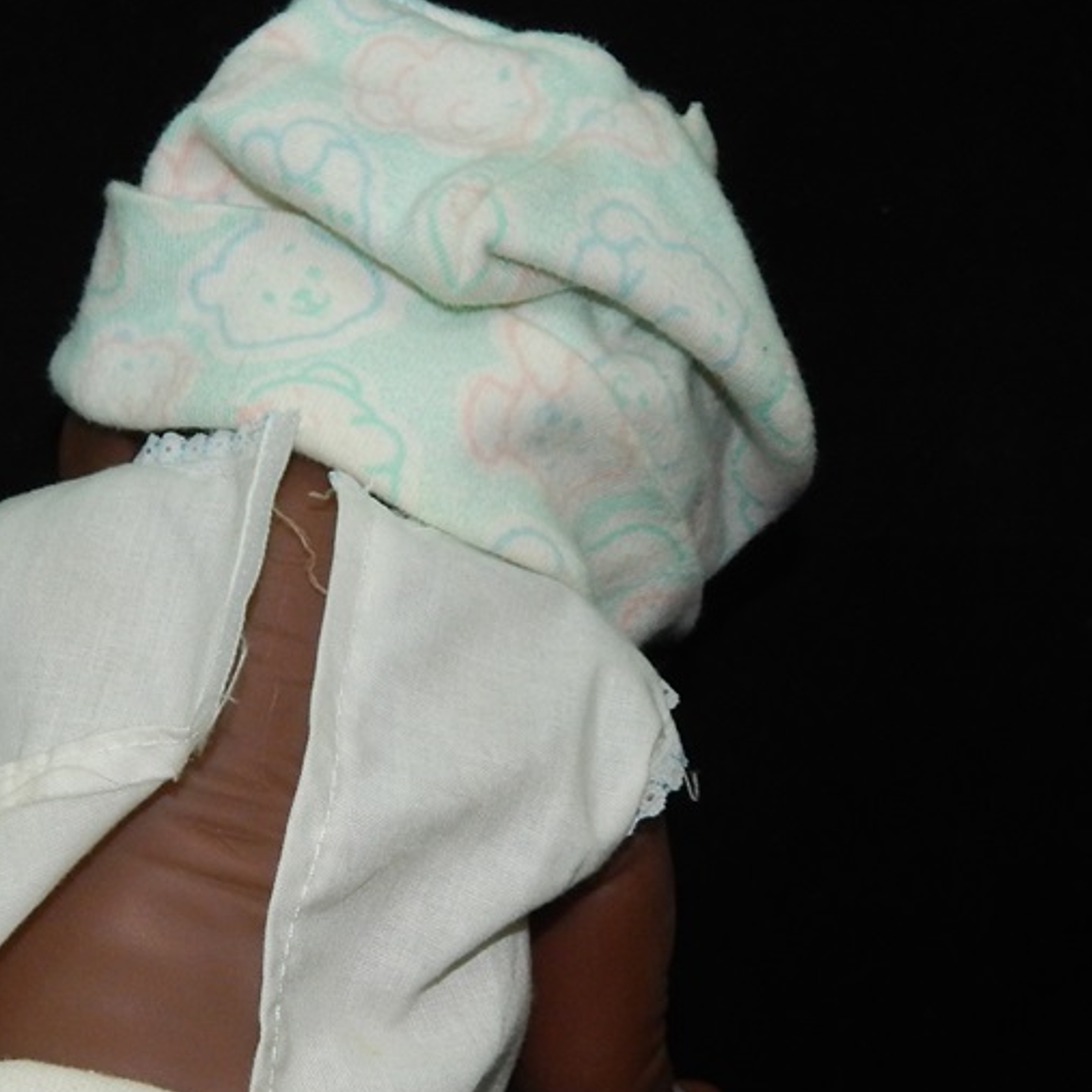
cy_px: 890
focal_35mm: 72
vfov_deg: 23.6
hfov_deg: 23.7
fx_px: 2570
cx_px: 240
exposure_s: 1/30
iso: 200
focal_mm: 5.6
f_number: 3.2
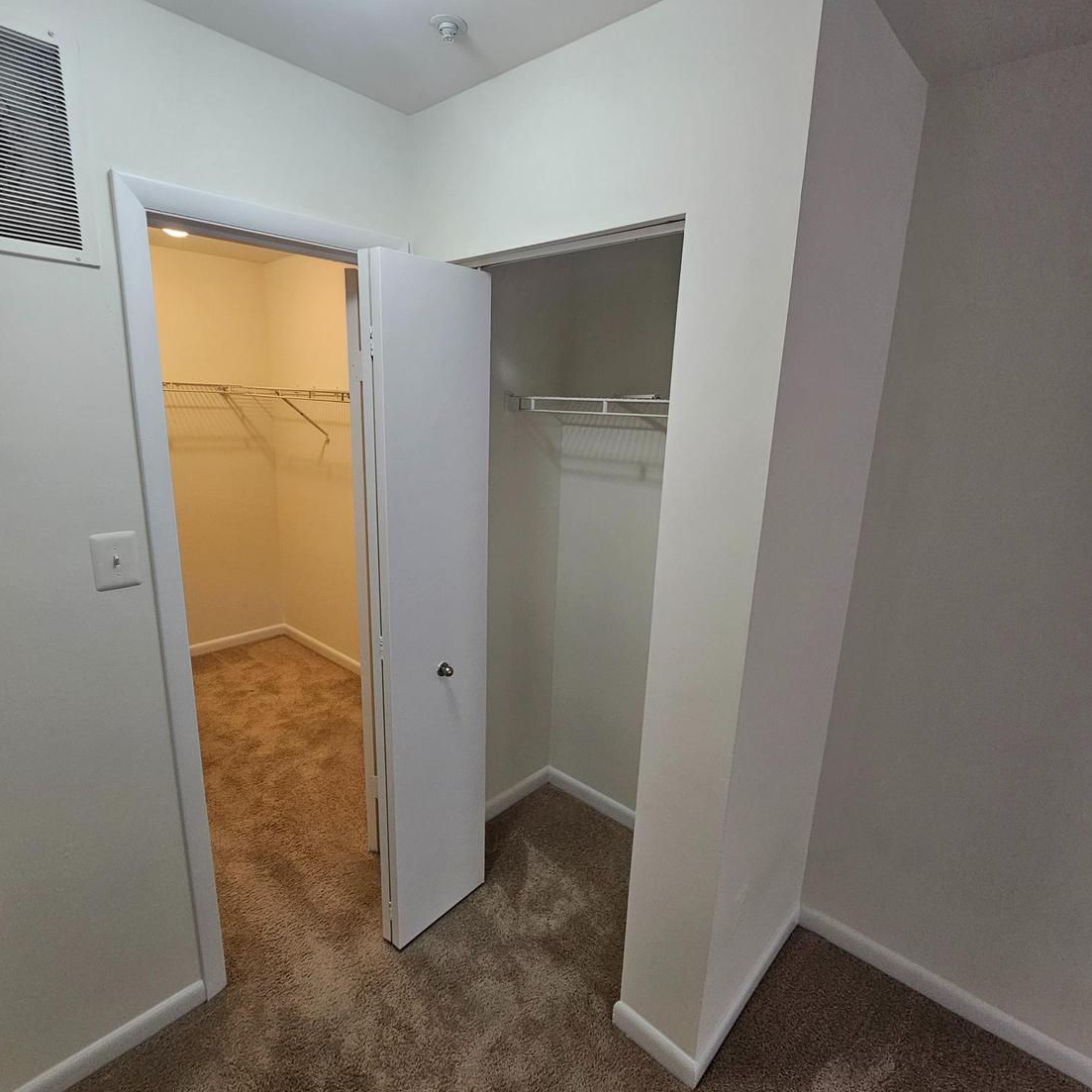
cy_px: 553
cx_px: 541
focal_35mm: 16
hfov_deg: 87.4
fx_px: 571
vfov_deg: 87.4
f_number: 2.2
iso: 100
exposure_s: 1/60
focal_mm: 2.2
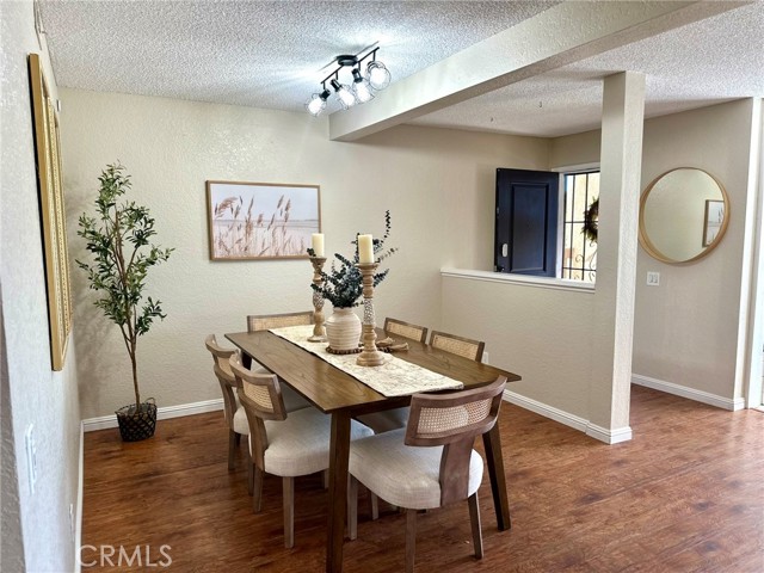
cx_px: 382
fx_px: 530
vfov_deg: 56.8
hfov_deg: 71.6
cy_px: 286
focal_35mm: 24
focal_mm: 6.86
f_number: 1.78
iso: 125
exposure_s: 1/120
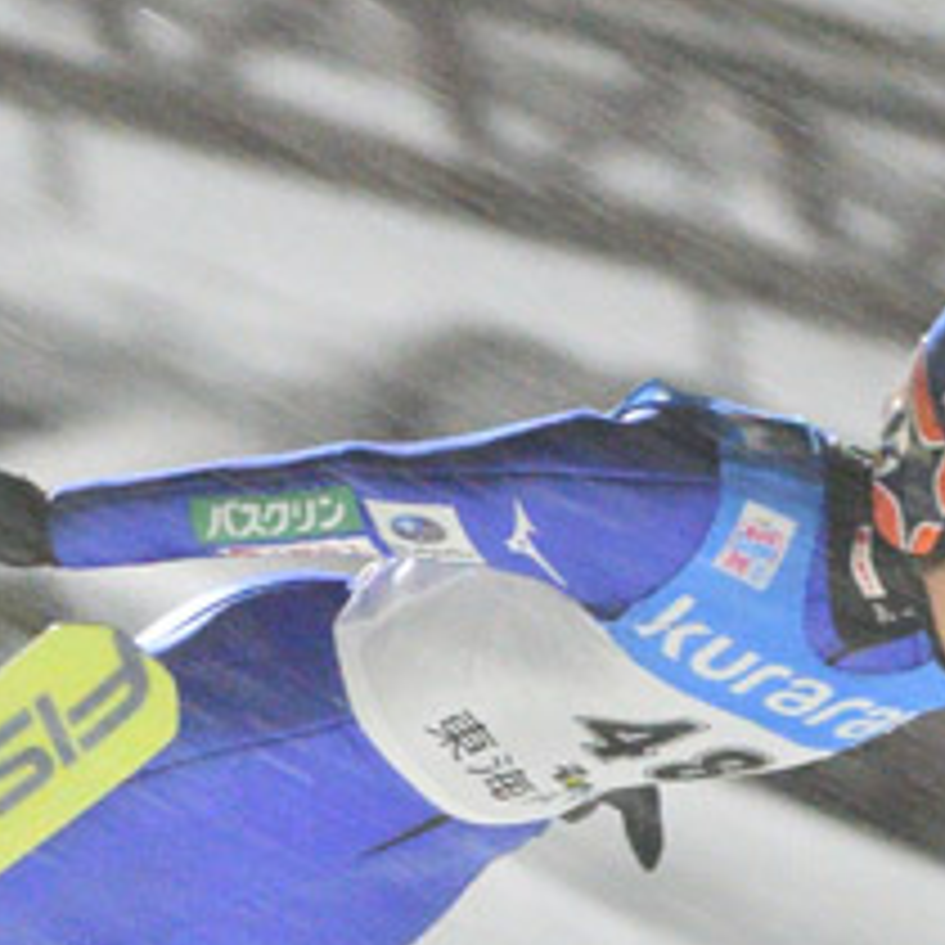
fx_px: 40553
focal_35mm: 1313
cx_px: 207
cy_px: 918
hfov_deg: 1.3
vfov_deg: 1.3
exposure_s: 1/400
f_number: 4
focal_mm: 300
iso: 2000
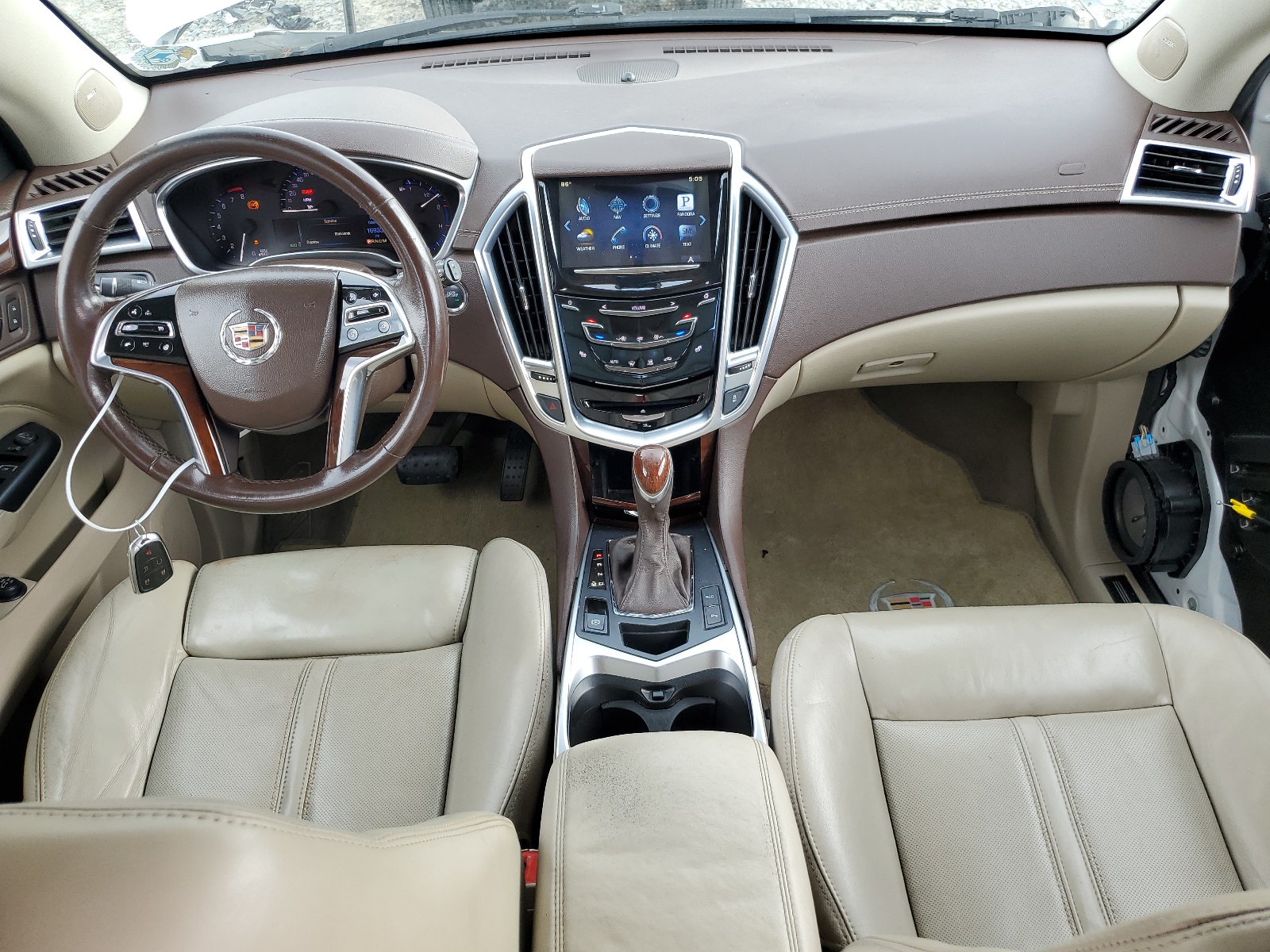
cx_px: 635
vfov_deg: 53.1
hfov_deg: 67.3
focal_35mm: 26
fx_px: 954
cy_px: 476
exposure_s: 1/147
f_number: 1.5
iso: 50
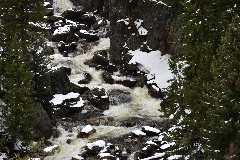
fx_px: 1134
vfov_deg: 8.1
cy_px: 80
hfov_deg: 12.1
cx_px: 120
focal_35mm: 170
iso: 100
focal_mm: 170
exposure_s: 1/400
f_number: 7.1
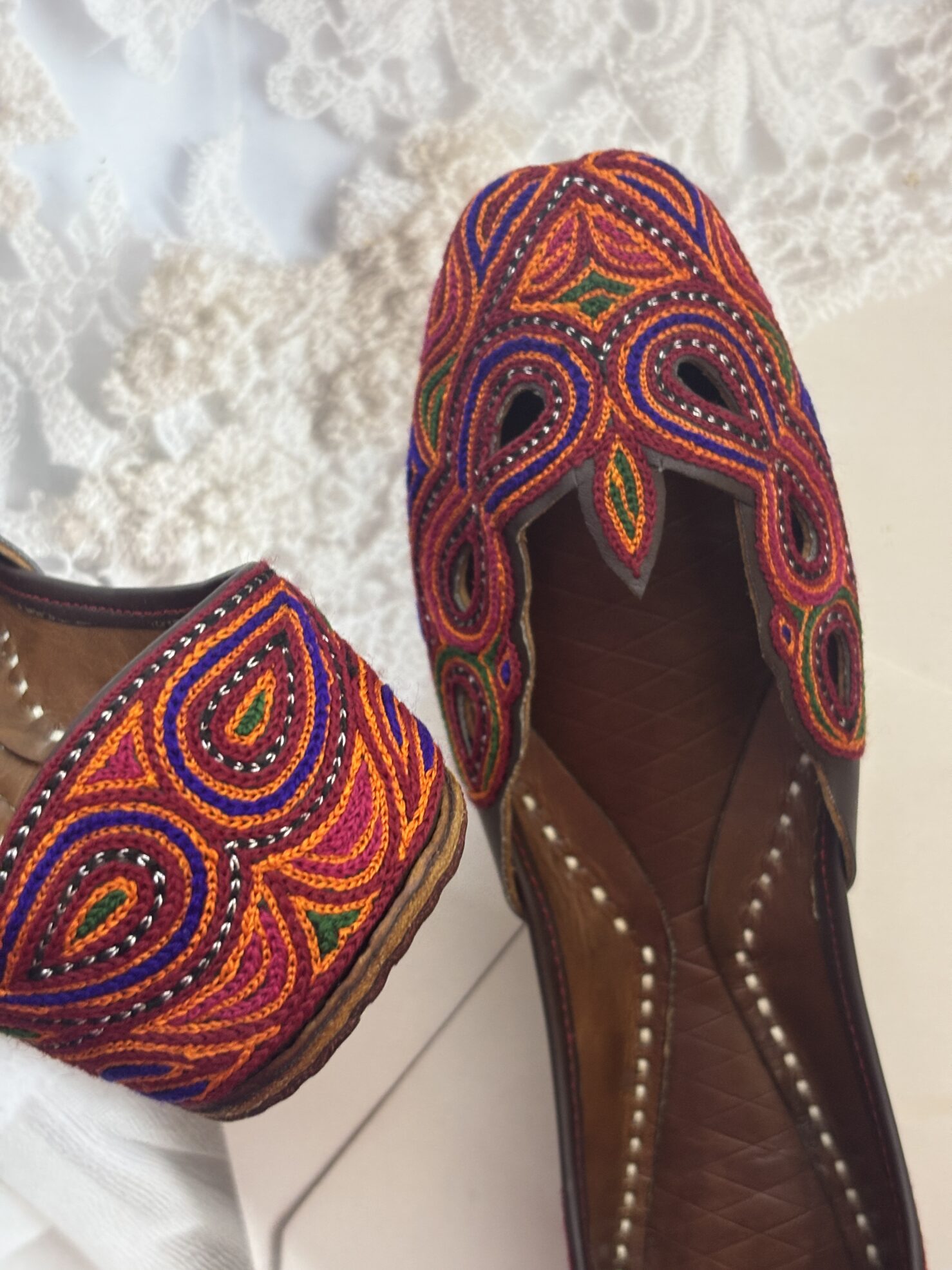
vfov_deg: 36.8
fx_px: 1907
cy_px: 635
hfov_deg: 28.0
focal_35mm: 52
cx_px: 476
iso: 125
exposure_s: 1/50
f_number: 1.6
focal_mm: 5.96
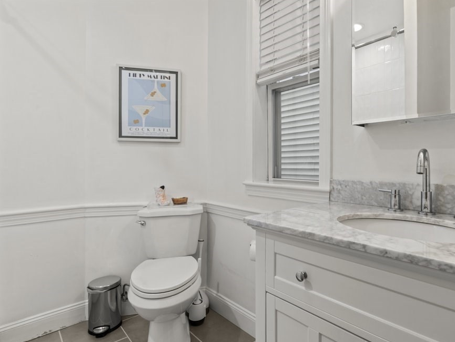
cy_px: 174
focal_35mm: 20
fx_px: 263
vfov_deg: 66.0
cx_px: 262
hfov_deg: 81.2
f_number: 9
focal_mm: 18
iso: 320
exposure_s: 1/2.5
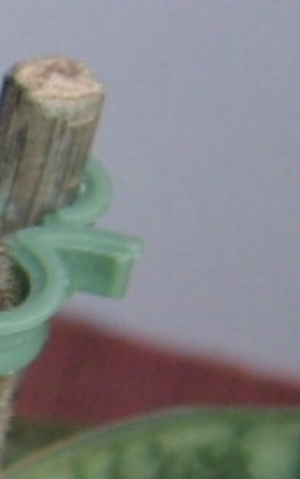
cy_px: 409
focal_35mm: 115
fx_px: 1502
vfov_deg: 17.9
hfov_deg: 10.5
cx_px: -281
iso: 100
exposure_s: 1/45
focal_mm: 5.8
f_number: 2.8
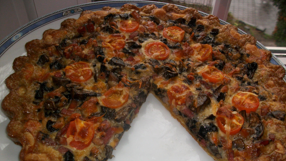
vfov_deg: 34.4
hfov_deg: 58.0
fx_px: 258
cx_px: 144
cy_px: 104
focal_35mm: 34
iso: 150
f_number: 2.9
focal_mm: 5.7
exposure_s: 1/40
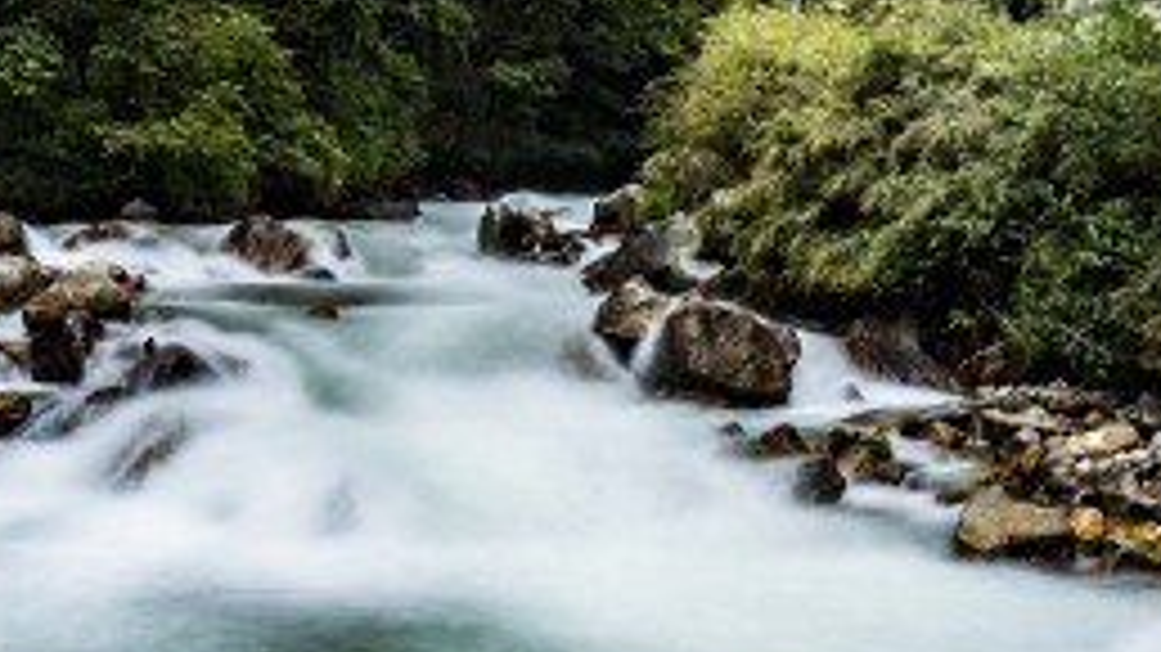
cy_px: 328
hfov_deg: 38.8
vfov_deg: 23.0
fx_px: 1600
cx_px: 873
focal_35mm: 52
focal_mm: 16
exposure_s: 1/320
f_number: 5.6
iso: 100
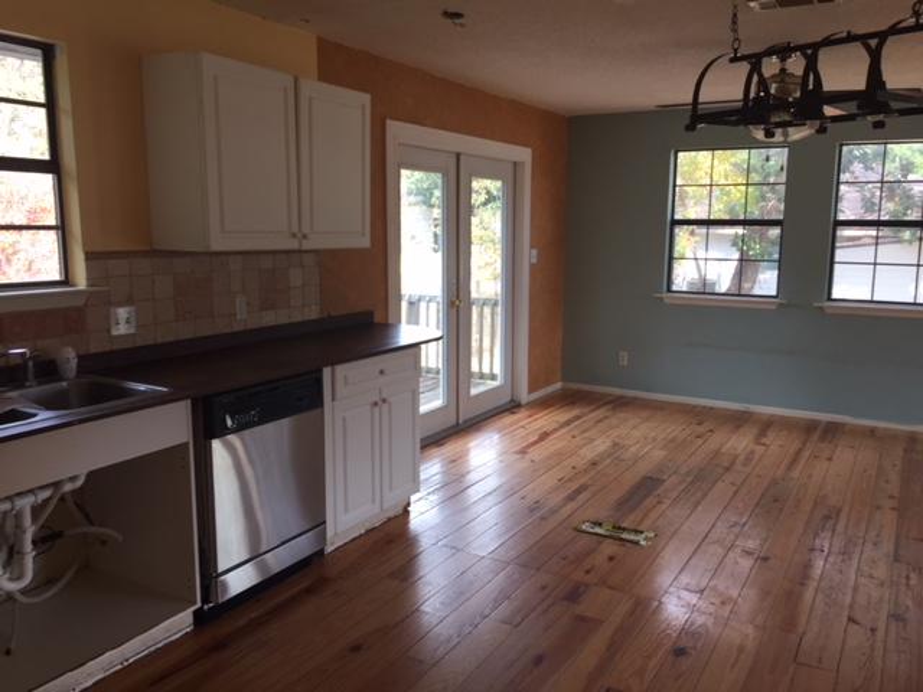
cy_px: 346
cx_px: 462
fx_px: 773
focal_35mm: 29
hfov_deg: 61.7
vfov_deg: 48.2
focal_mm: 4.15
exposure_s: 1/120
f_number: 2.2
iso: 50
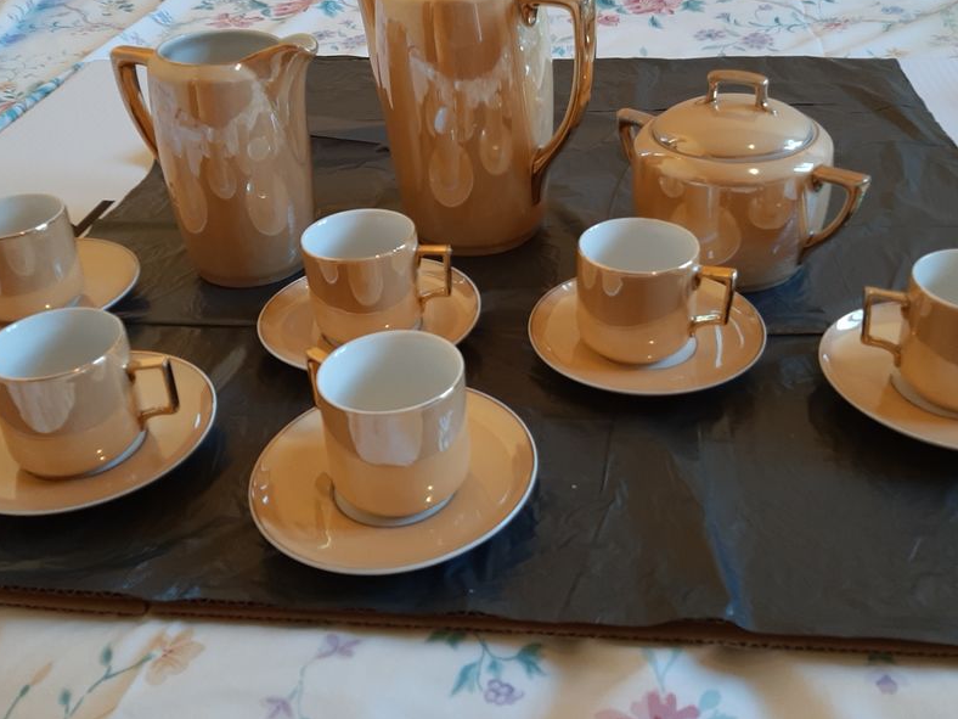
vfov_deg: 42.6
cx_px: 497
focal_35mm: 33
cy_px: 265
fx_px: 913
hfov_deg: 55.3
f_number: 1.7
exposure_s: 1/50
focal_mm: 3.93
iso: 80
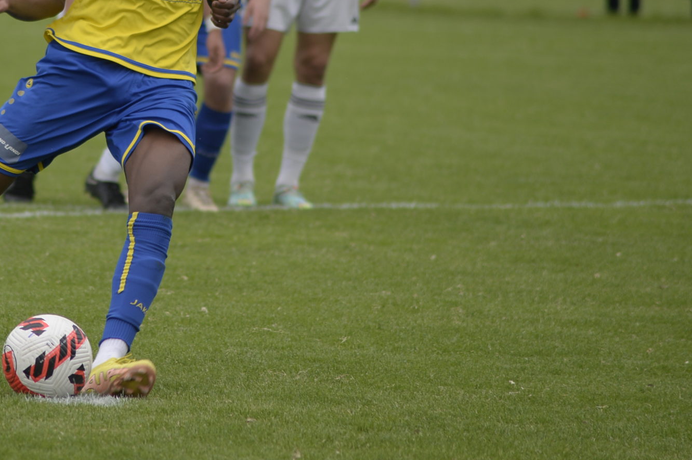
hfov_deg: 4.3
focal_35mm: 481
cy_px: 68
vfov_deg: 2.9
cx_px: 108
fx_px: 9234
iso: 400
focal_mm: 250
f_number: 5
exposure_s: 1/640
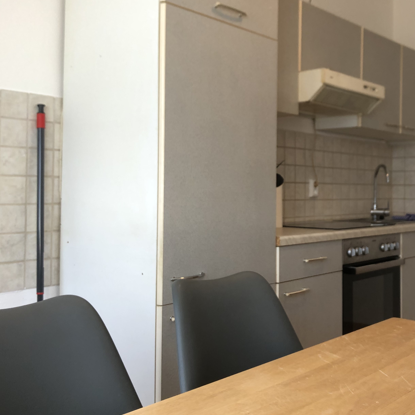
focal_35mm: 41
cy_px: 187
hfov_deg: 40.5
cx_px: 272
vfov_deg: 40.9
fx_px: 556
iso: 40
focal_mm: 3.99
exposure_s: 1/17
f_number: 1.8
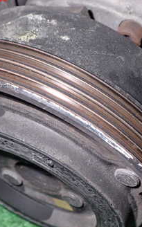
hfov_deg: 20.9
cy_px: 144
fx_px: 384
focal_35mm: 62
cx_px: 89
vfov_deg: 32.8
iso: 400
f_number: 9
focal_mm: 5.79
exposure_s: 1/30
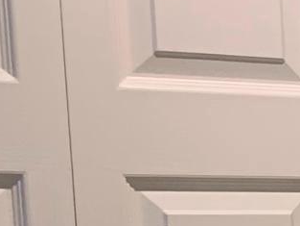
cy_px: 400
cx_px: 978
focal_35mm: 170
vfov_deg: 8.4
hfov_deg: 8.9
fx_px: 1474
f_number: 1.8
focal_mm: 4.25
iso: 80
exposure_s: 1/60
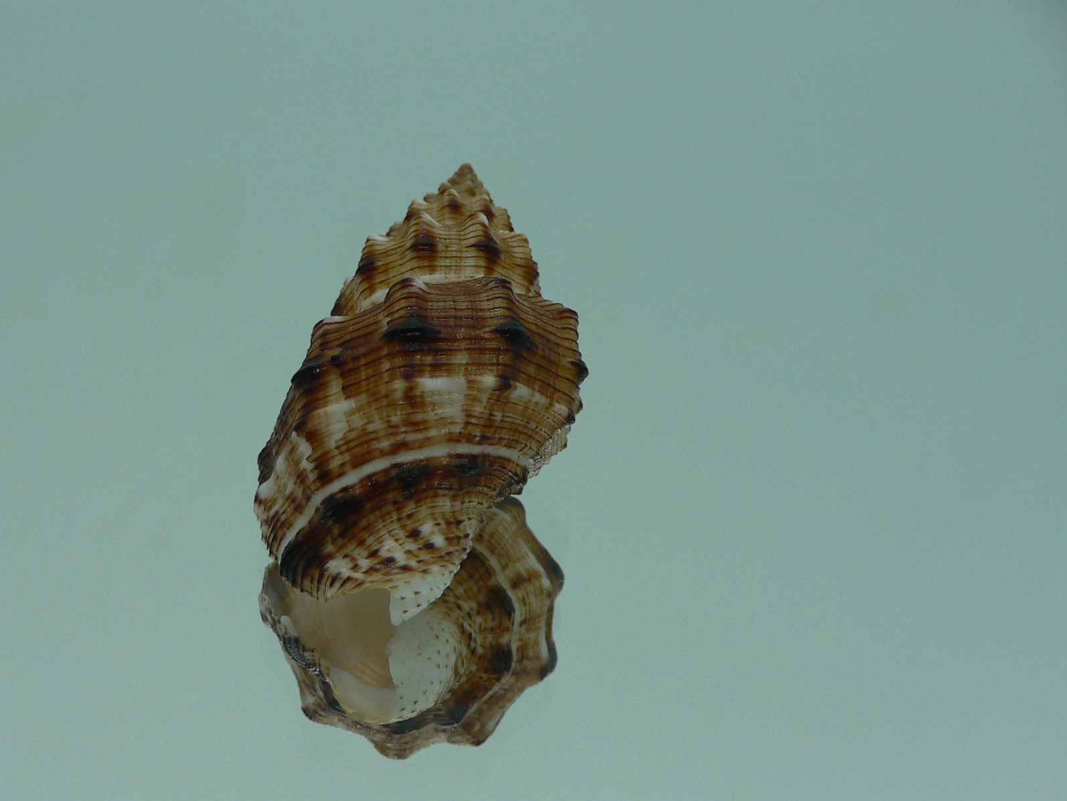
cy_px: 471
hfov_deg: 42.7
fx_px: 1356
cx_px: 422
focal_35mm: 44
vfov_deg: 32.8
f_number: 2.8
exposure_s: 1/80
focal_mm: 4.6
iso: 80
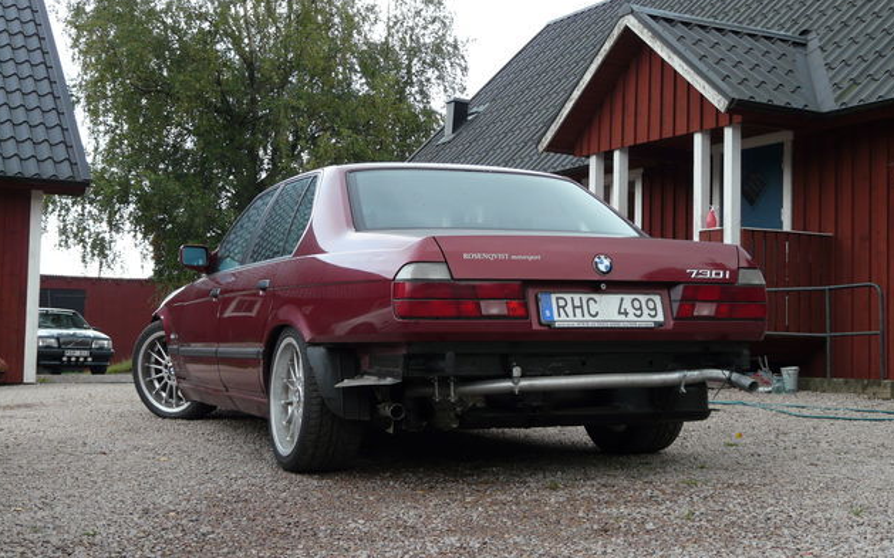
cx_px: 448
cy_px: 263
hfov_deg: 36.9
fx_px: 1340
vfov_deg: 23.5
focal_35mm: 55
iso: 100
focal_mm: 8.3
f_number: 3.2
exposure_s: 1/125
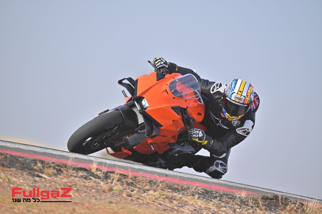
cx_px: 161
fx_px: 4472
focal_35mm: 500
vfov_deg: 2.7
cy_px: 107
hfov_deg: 4.1
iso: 1000
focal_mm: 500
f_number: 7.1
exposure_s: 1/2000
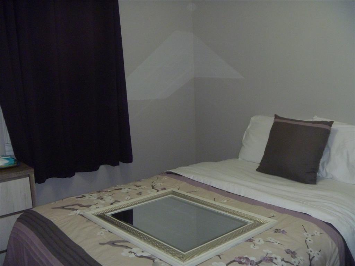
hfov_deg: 52.6
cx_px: 178
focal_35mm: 35
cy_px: 133
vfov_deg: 40.7
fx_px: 359
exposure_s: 1/125
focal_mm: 6.3
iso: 400
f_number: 3.5
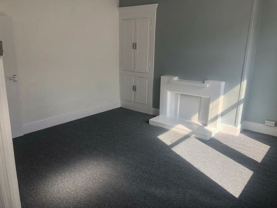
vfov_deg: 49.7
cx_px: 138
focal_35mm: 28
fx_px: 224
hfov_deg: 63.4
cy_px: 104
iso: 20
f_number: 1.8
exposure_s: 1/407
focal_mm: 4
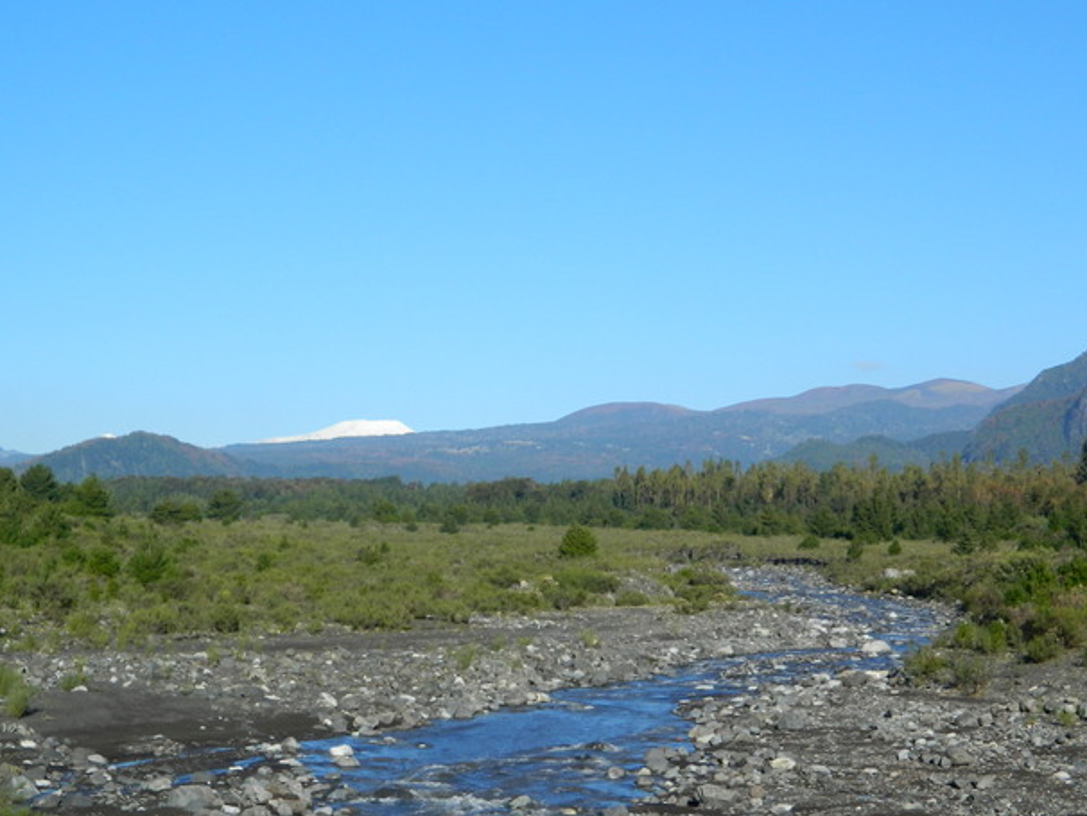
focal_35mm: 62
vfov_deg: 23.6
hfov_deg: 31.2
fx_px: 1948
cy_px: 328
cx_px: 502
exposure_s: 1/800
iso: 80
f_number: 3.6
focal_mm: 8.4
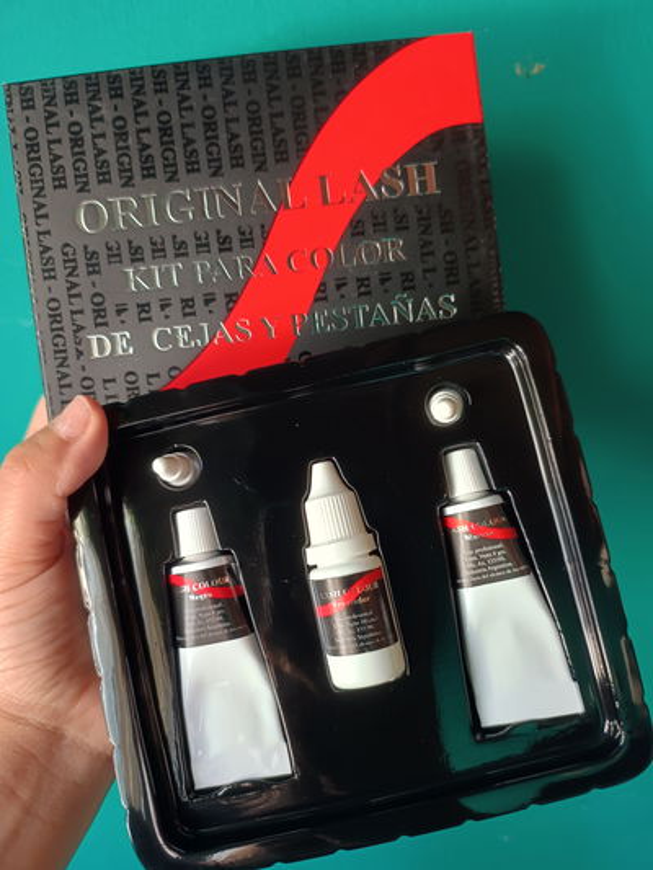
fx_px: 603
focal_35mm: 24
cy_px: 435
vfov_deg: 71.6
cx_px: 326
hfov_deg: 56.8
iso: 684
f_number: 1.4
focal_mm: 5.89
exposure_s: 1/50
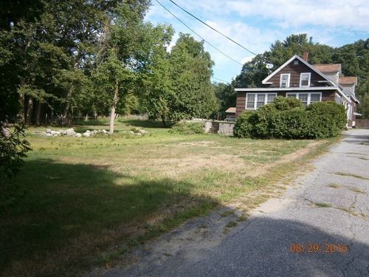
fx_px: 277
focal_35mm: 26
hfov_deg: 67.3
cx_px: 184
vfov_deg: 53.1
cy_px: 138
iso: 80
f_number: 2.8
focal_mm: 4.7
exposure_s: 1/640
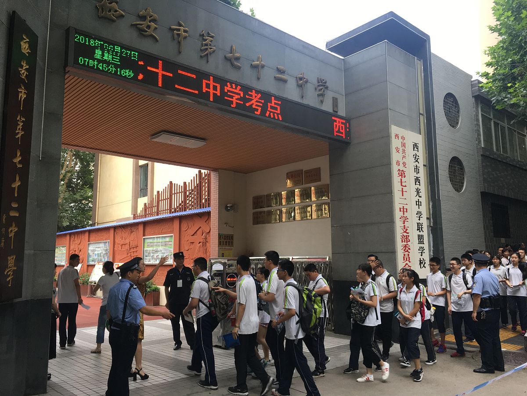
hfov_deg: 61.7
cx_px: 264
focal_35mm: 29
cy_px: 198
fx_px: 442
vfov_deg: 48.2
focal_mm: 4.15
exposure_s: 1/100
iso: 40
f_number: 2.2
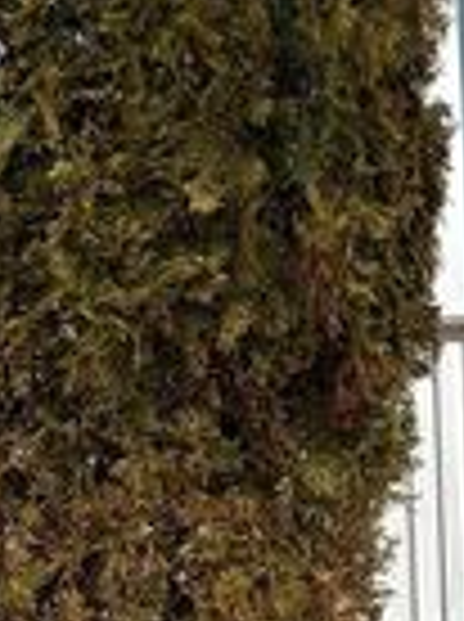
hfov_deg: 11.5
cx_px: 572
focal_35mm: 126
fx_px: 2259
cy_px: 416
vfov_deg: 15.6
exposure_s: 1/345
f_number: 1.5
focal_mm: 5.7
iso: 50
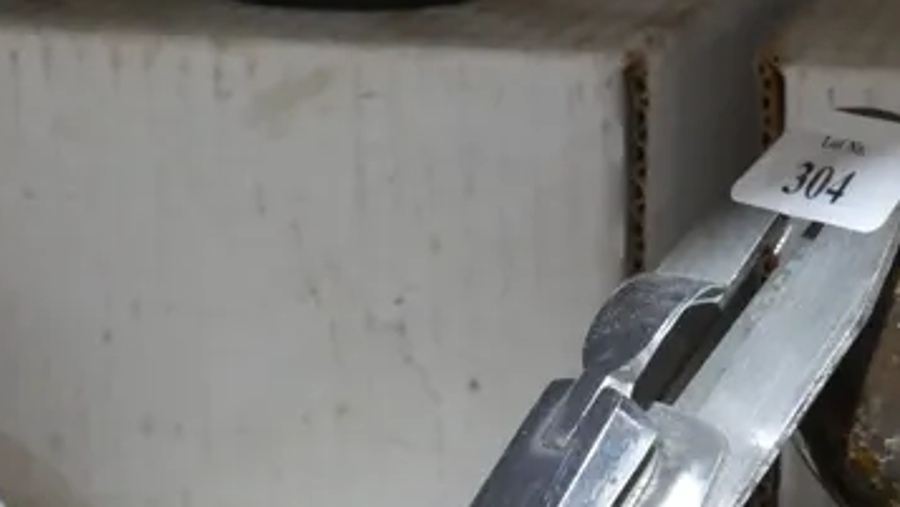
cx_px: 731
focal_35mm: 100
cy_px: 782
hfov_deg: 21.1
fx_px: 2387
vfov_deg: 11.6
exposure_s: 1/60
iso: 1600
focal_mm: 16
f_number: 5.6
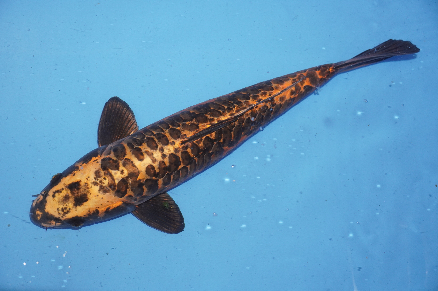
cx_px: 219
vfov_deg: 23.7
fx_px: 693
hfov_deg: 35.1
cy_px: 146
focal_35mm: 57
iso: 1250
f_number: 4.5
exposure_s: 1/160
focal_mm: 38
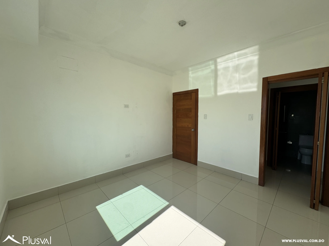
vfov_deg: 85.7
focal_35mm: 14
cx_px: 164
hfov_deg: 102.1
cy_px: 123
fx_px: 133
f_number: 2.2
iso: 40
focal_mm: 2.22
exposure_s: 1/707
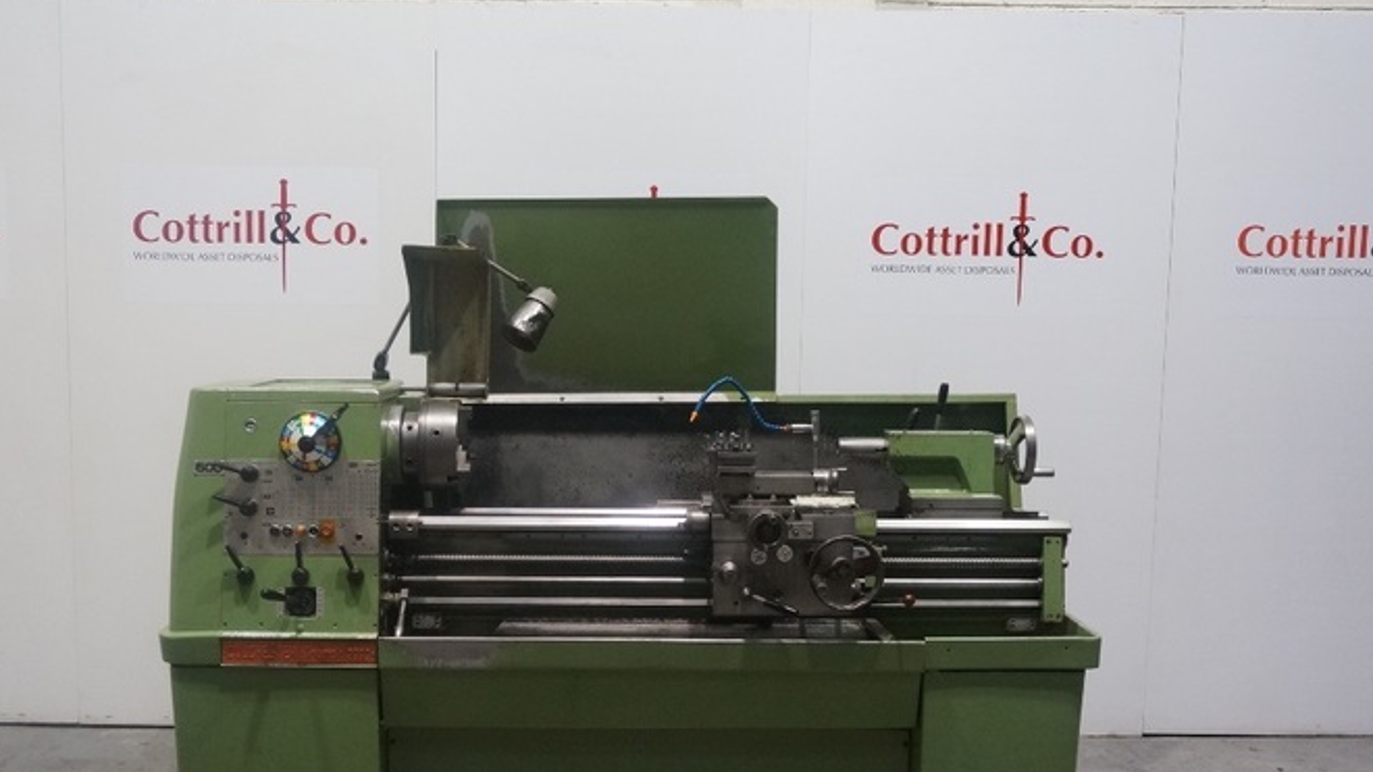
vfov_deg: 30.0
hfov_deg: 50.9
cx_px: 643
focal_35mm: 40
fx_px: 1440
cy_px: 435
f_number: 4
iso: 1600
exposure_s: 1/60
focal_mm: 23
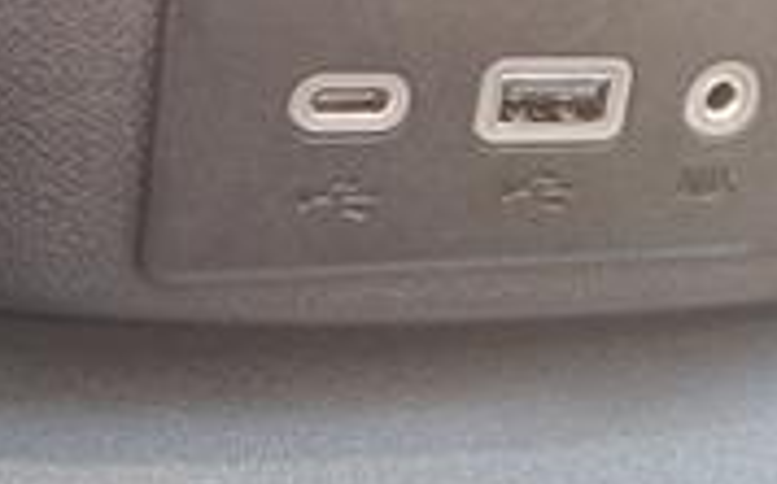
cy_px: 122
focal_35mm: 103
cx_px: 607
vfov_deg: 12.6
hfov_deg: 20.0
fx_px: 2180
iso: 160
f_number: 1.9
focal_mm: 3.58
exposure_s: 1/40
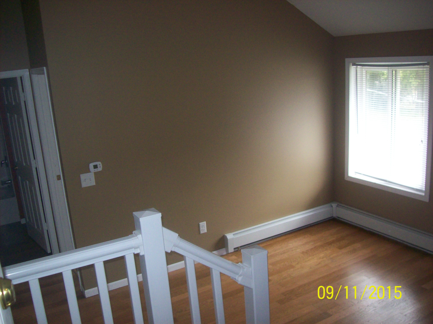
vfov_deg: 39.6
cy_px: 162
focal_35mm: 36
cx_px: 216
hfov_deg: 51.4
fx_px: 450
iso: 200
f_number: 2.7
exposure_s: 1/64
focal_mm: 6
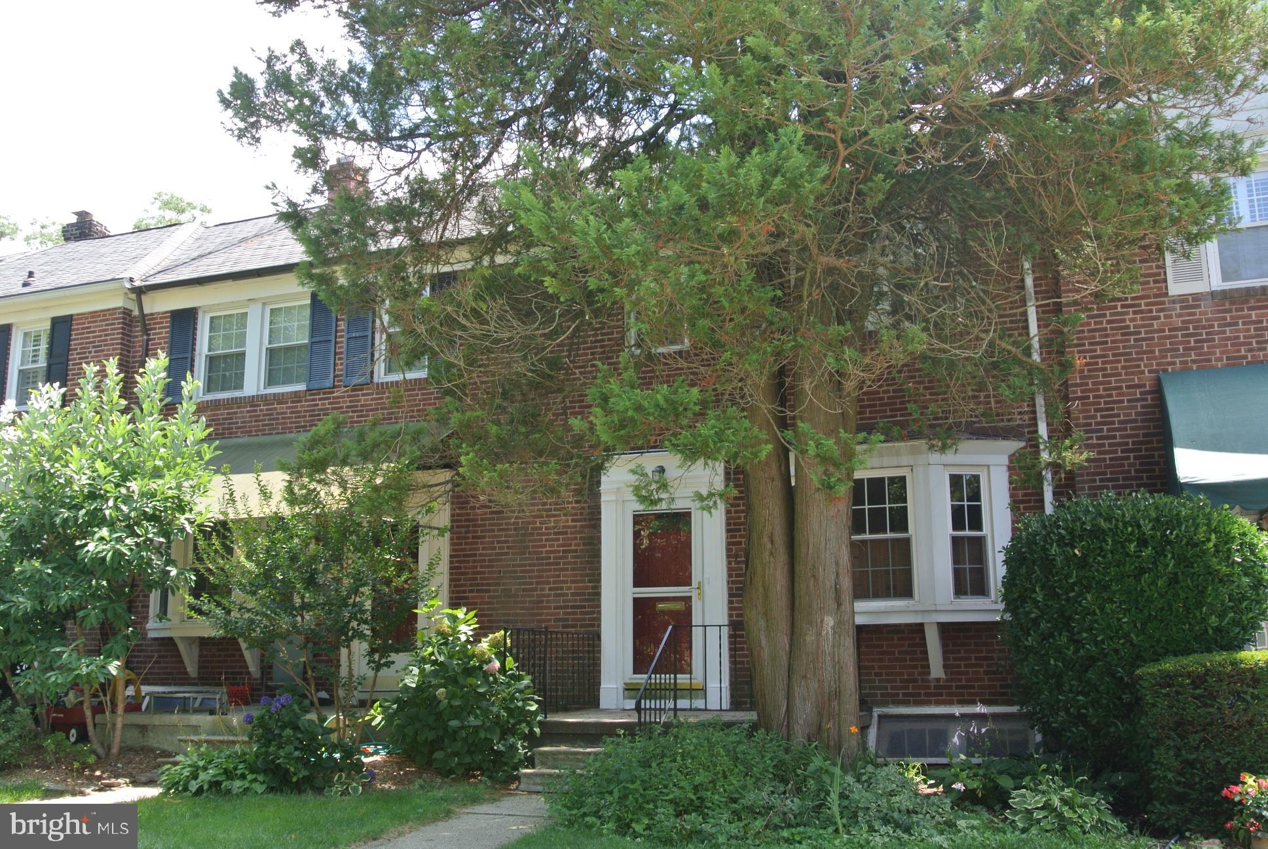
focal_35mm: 37
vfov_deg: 36.0
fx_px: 1305
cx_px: 634
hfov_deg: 51.8
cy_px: 424
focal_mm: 14
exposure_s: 1/60
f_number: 6.3
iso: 100
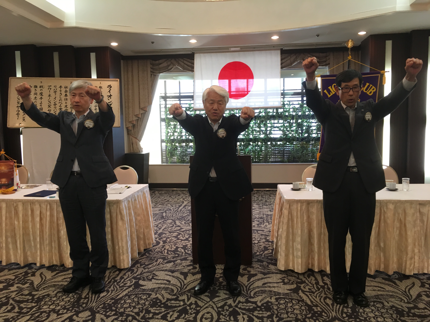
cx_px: 215
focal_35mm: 29
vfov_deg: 48.2
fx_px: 360
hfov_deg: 61.7
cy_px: 161
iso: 40
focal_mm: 4.15
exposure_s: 1/30
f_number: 2.2
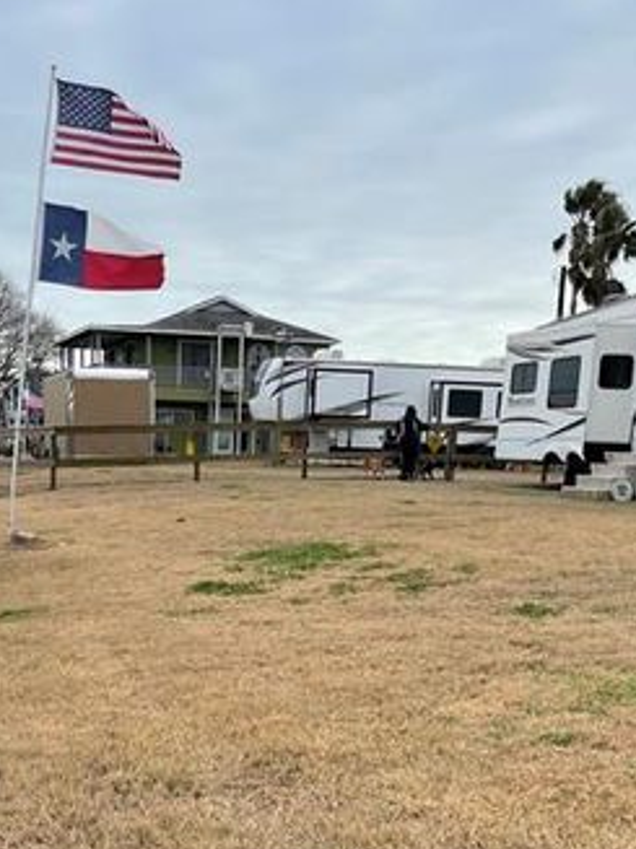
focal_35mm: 51
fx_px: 1250
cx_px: 223
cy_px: 752
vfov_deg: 35.5
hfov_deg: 28.4
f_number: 1.6
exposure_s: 1/874
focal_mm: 5.1
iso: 32
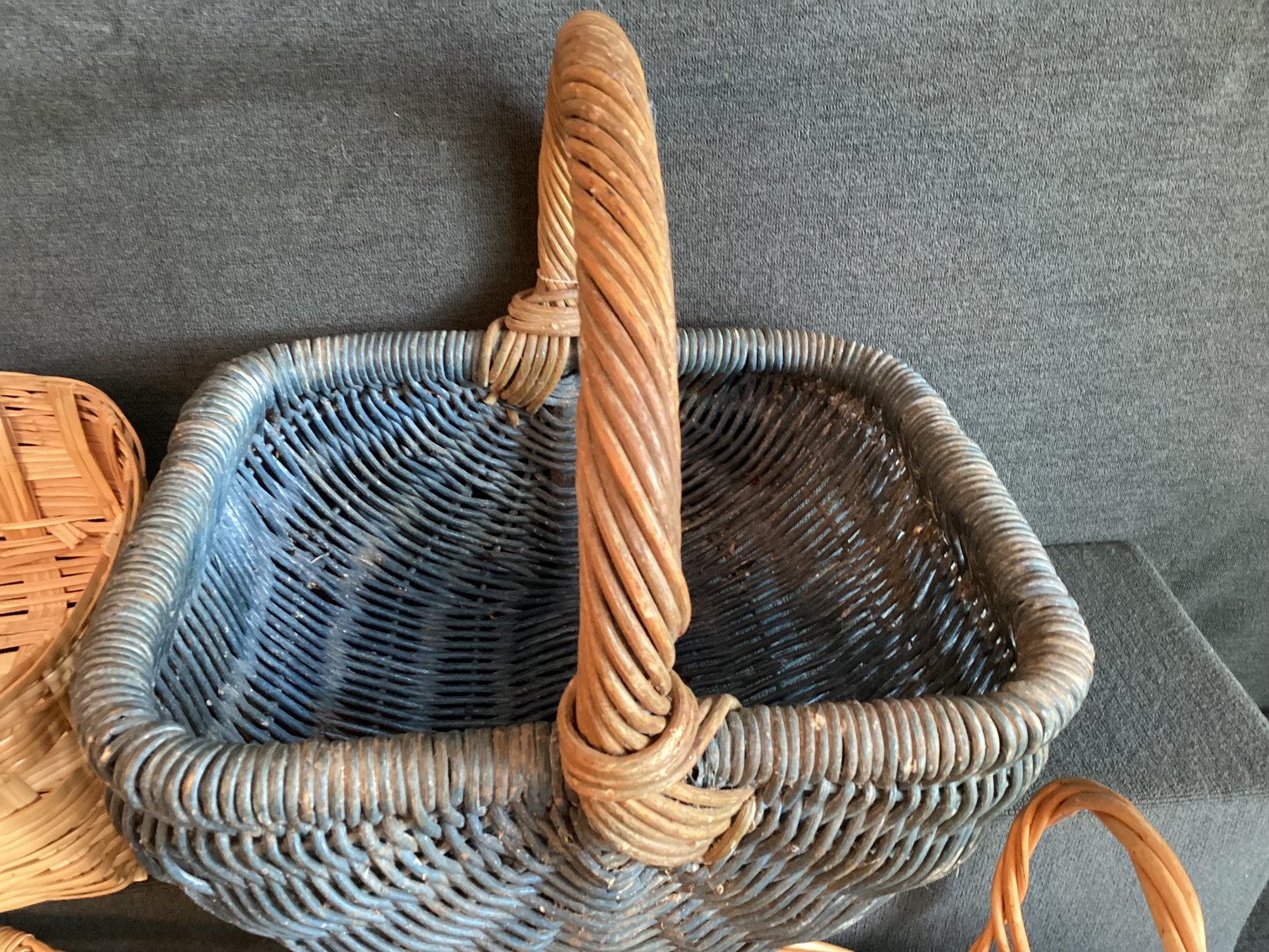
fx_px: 1137
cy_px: 476
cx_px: 634
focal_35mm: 31
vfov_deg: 45.4
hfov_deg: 58.3
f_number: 2.4
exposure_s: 1/25
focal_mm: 3.3
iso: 400
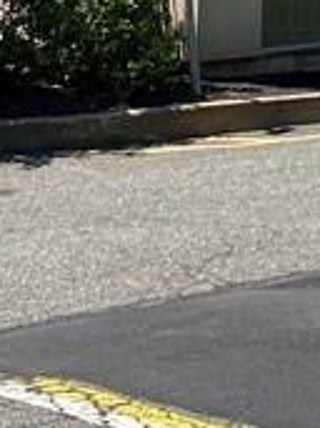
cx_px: 750
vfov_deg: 10.9
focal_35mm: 156
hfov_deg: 8.7
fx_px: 1925
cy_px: -573
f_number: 1.8
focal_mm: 4.25
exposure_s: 1/1898
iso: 32
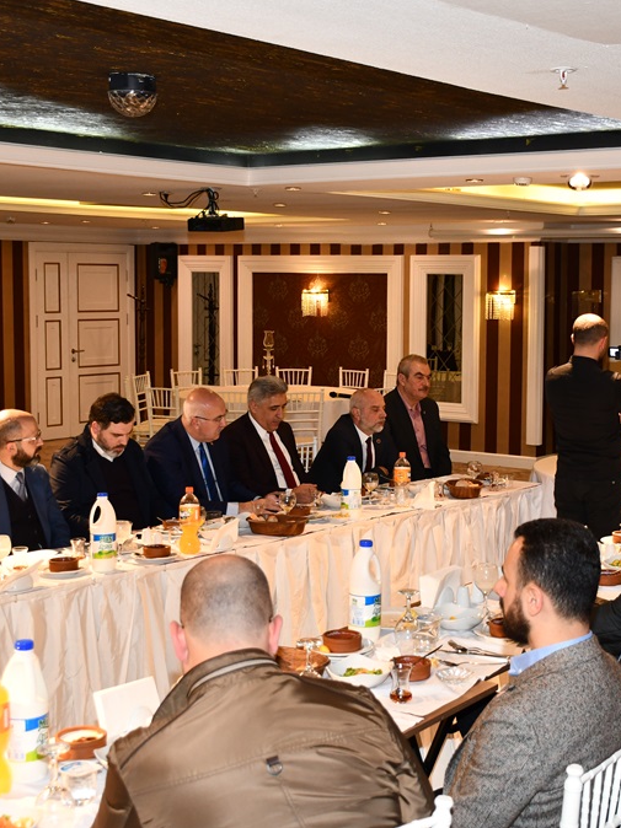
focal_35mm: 57
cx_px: 392
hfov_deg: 25.6
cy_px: 410
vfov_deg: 33.8
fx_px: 1364
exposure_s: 1/60
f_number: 4
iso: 900
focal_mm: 26
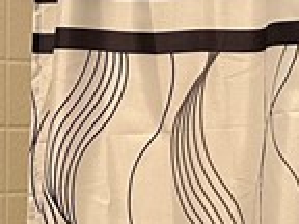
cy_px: 299
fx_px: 1477
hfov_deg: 11.4
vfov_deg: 8.5
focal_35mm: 171
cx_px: -17
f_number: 1.78
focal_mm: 6.86
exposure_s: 1/60
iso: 200
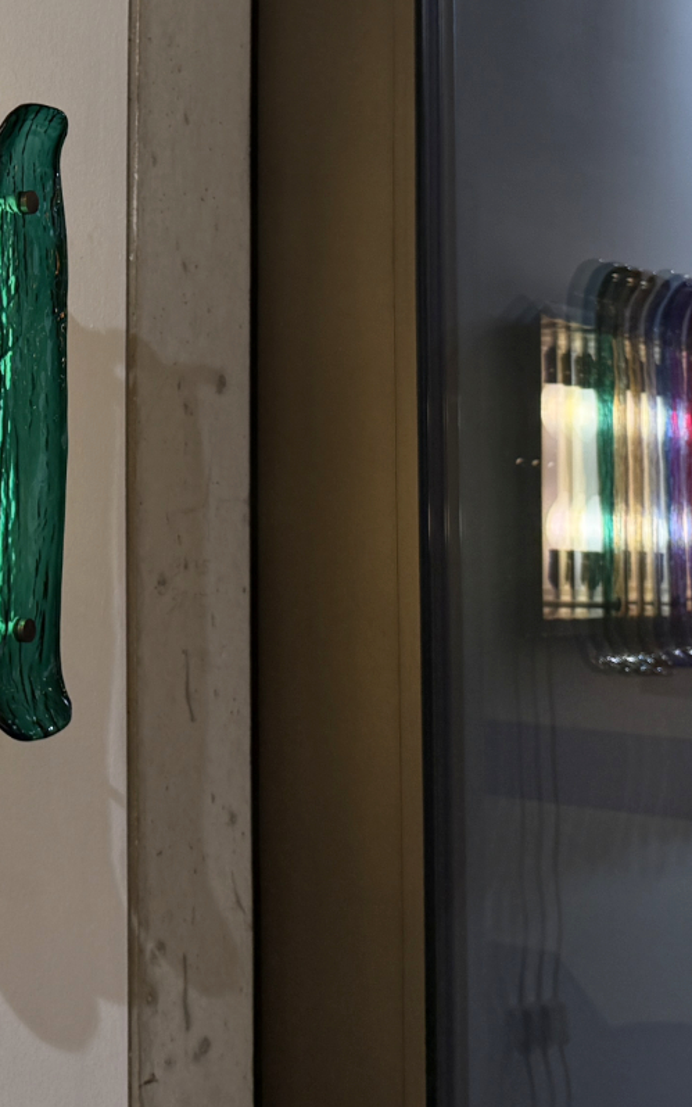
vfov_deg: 34.4
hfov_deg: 20.0
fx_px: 1750
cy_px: 286
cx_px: -276
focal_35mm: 58
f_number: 1.8
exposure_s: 1/303
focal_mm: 6.8
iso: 100
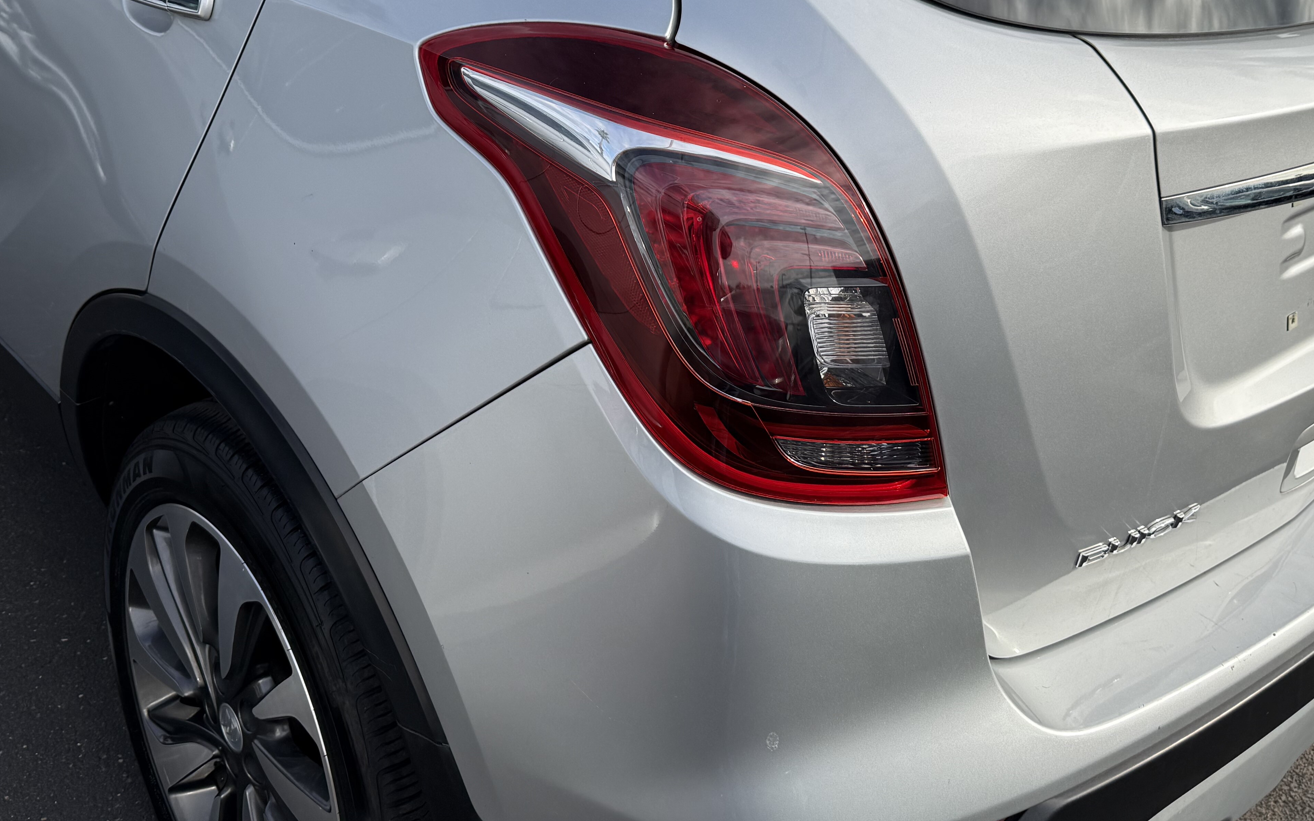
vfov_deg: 32.6
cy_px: 152
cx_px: 593
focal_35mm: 38
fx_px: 1361
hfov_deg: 51.5
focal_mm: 6.76
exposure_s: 1/3145
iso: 80
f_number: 1.78
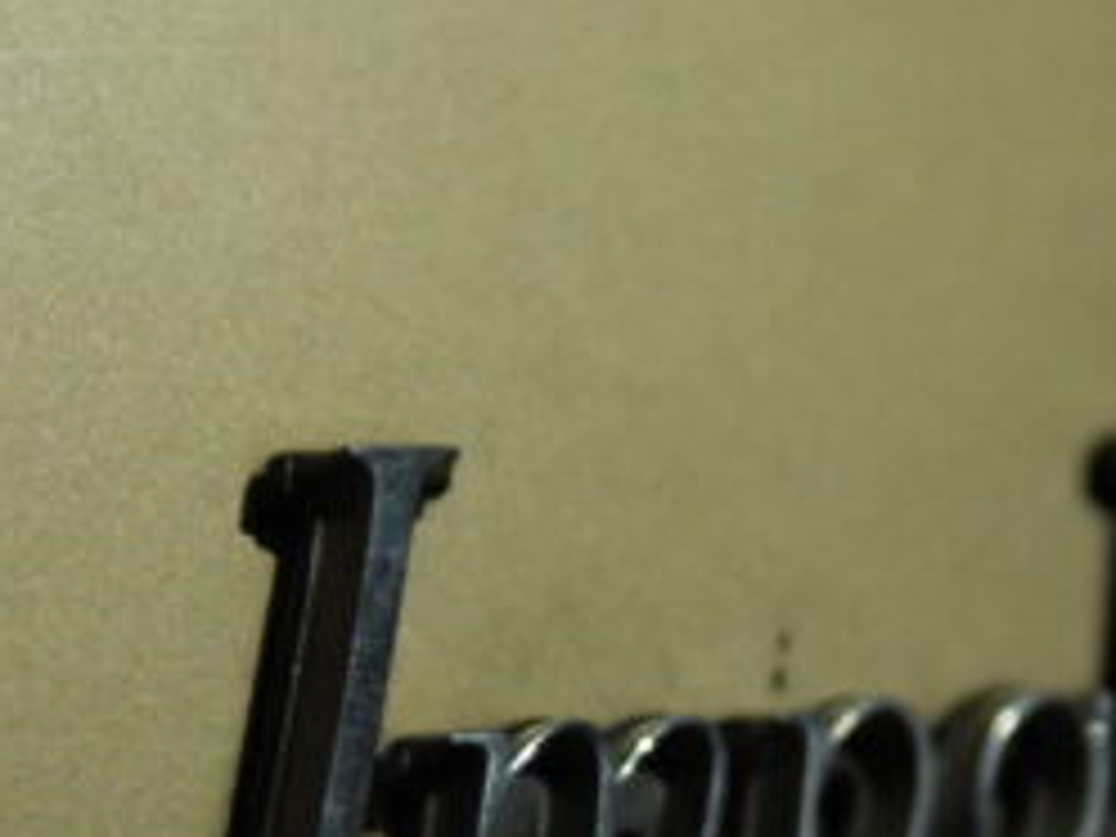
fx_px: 4997
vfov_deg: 9.5
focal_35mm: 155
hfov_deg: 12.7
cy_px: 824
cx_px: 842
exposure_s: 1/60
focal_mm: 25
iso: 2000
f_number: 1.4
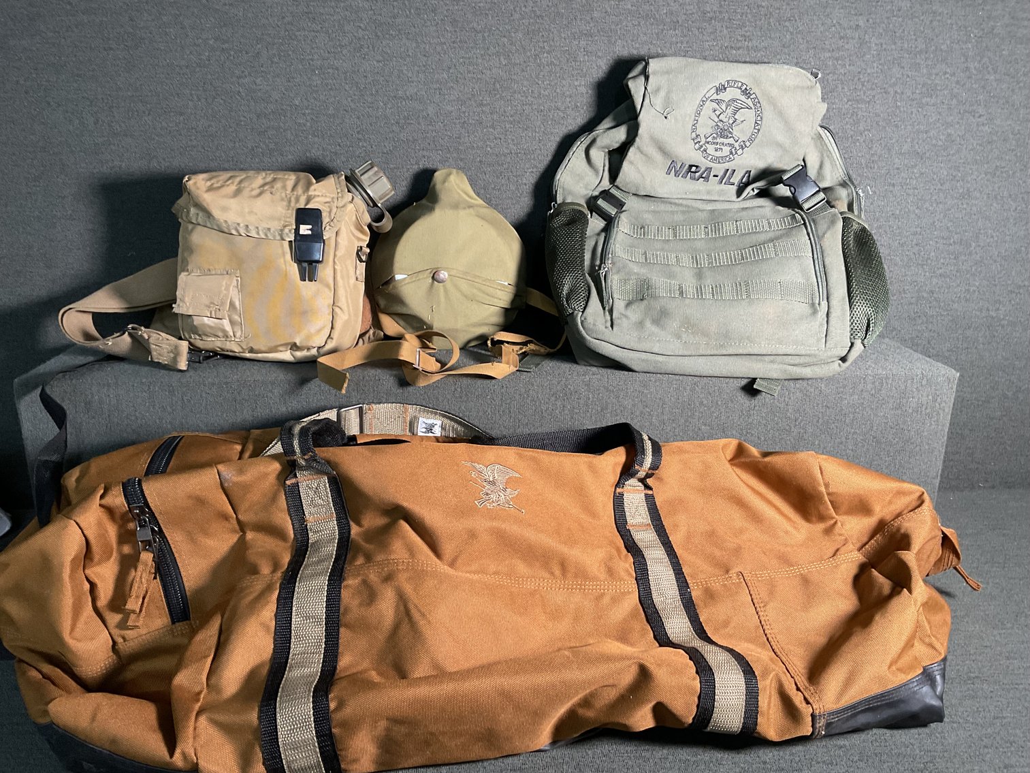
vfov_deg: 48.2
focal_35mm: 29
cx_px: 515
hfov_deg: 61.7
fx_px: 863
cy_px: 386
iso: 100
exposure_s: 1/60
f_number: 1.8
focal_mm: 3
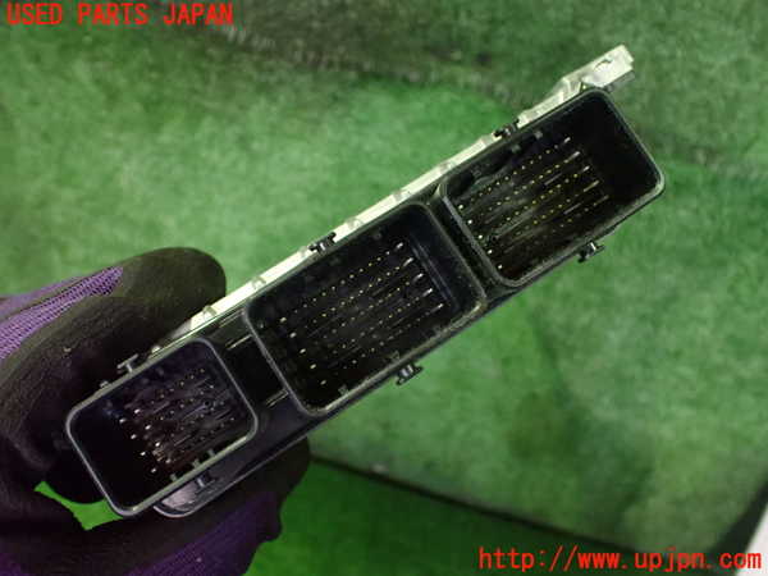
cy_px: 288
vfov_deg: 46.8
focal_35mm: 30
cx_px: 384
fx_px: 666
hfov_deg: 60.0
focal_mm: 5.4
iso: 1250
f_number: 2.3
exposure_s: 1/30
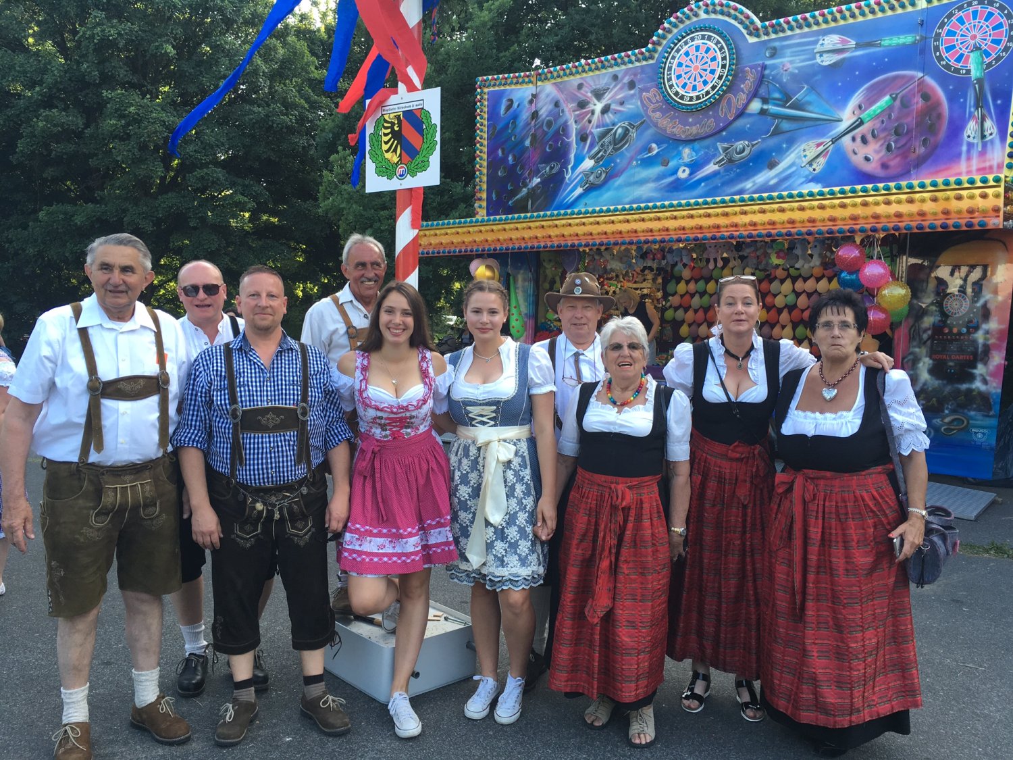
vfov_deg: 48.2
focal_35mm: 29
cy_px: 380
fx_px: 849
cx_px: 506
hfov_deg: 61.7
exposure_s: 1/107
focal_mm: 4.15
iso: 25
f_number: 2.2
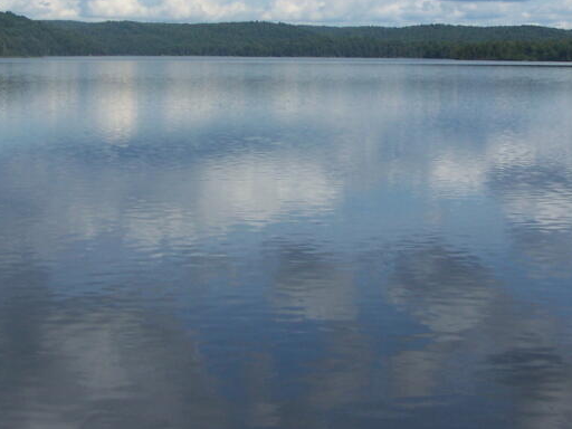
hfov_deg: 25.4
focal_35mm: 76
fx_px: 1256
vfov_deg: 19.3
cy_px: 118
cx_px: 406
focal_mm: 6.3
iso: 80
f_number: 4
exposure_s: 1/1000
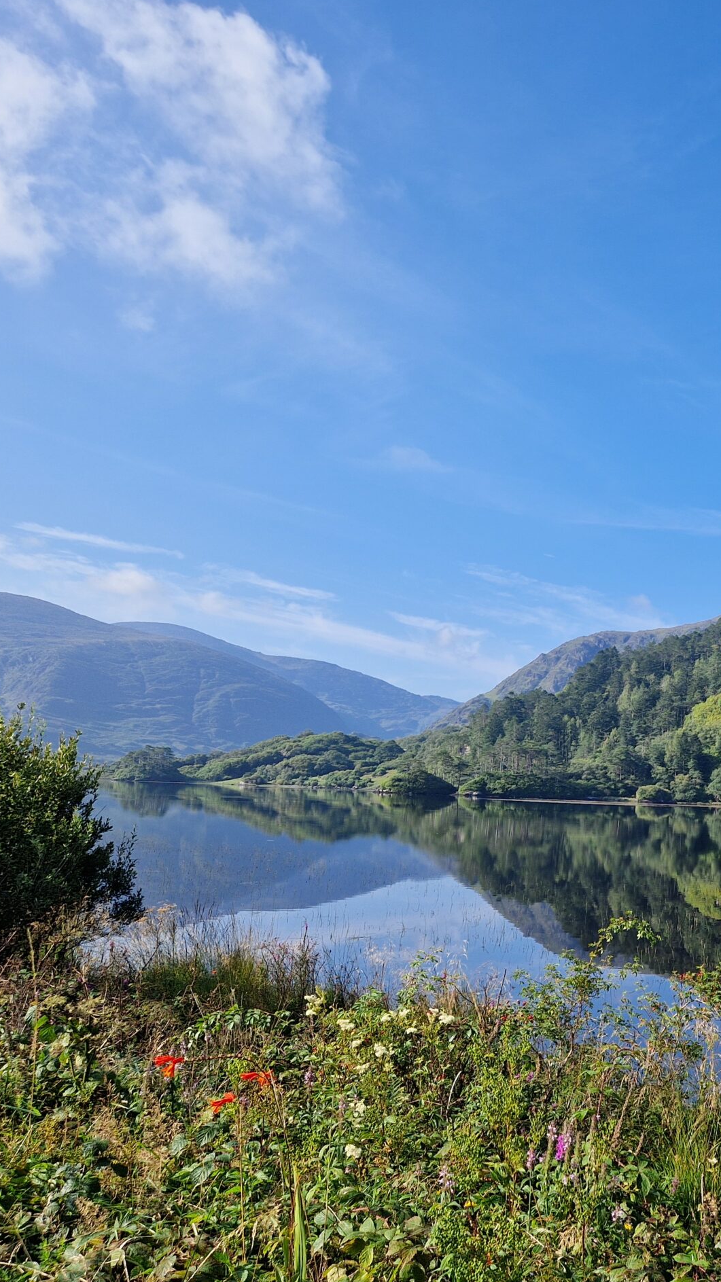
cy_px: 647
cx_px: 697
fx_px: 1156
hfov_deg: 32.3
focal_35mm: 34
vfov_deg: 58.0
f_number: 1.8
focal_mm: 5.4
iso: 50
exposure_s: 1/1368
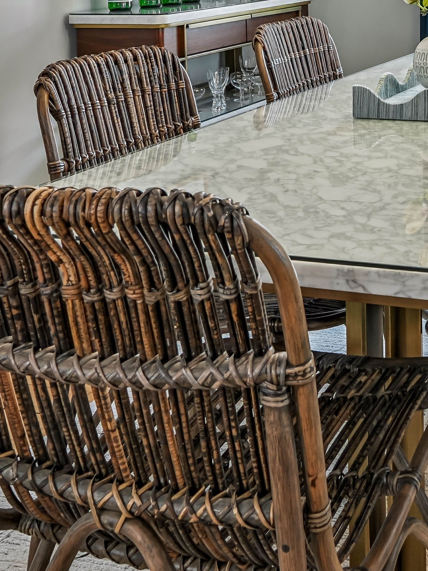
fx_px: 890
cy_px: -56
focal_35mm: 54
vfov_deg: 31.5
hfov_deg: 24.9
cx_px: 488
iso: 400
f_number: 8
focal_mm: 16
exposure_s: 1/30
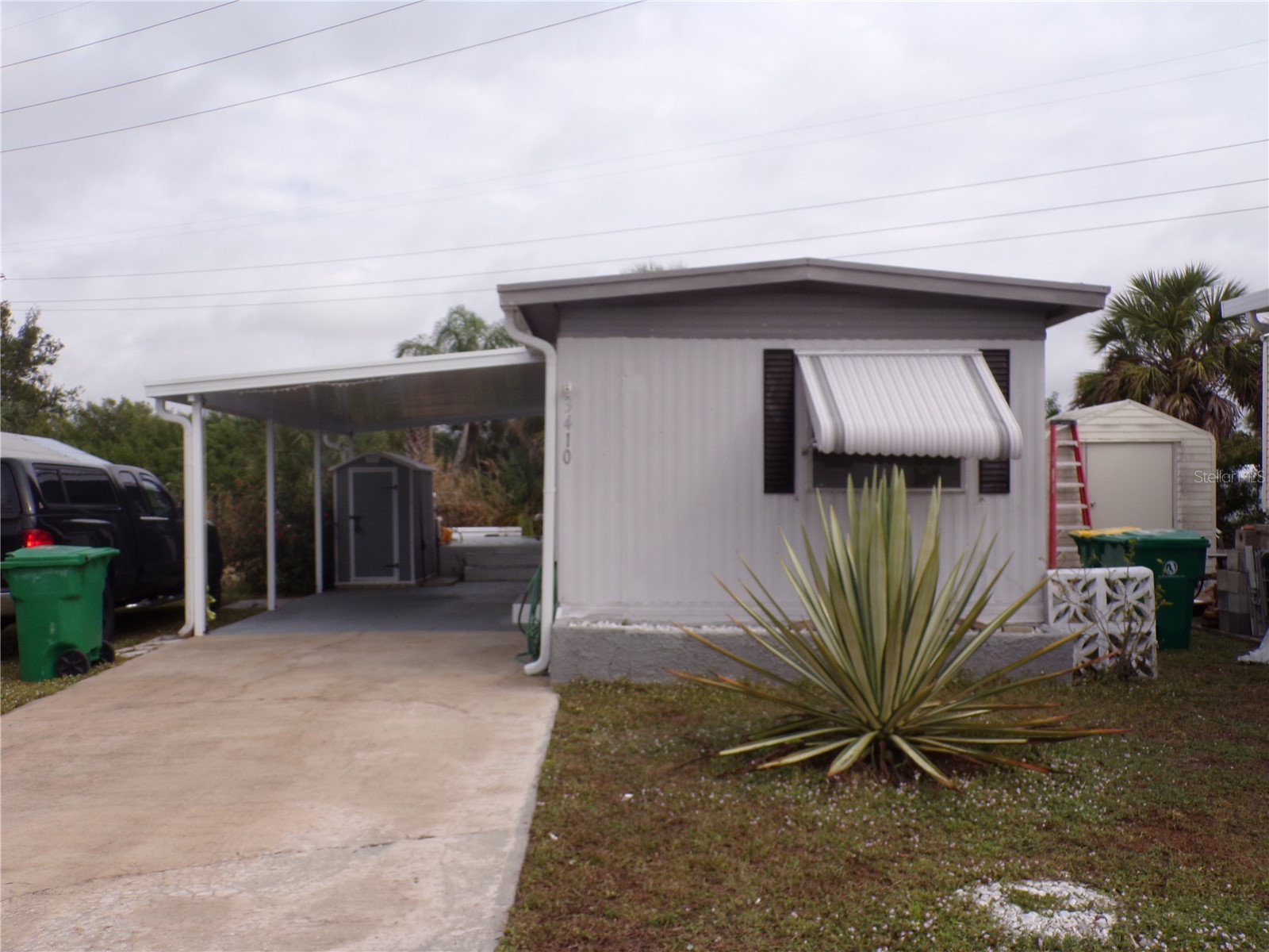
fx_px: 1173
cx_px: 634
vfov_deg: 44.2
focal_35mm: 32
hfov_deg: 56.8
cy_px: 476
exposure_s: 1/600
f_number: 4.6
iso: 80
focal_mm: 5.8
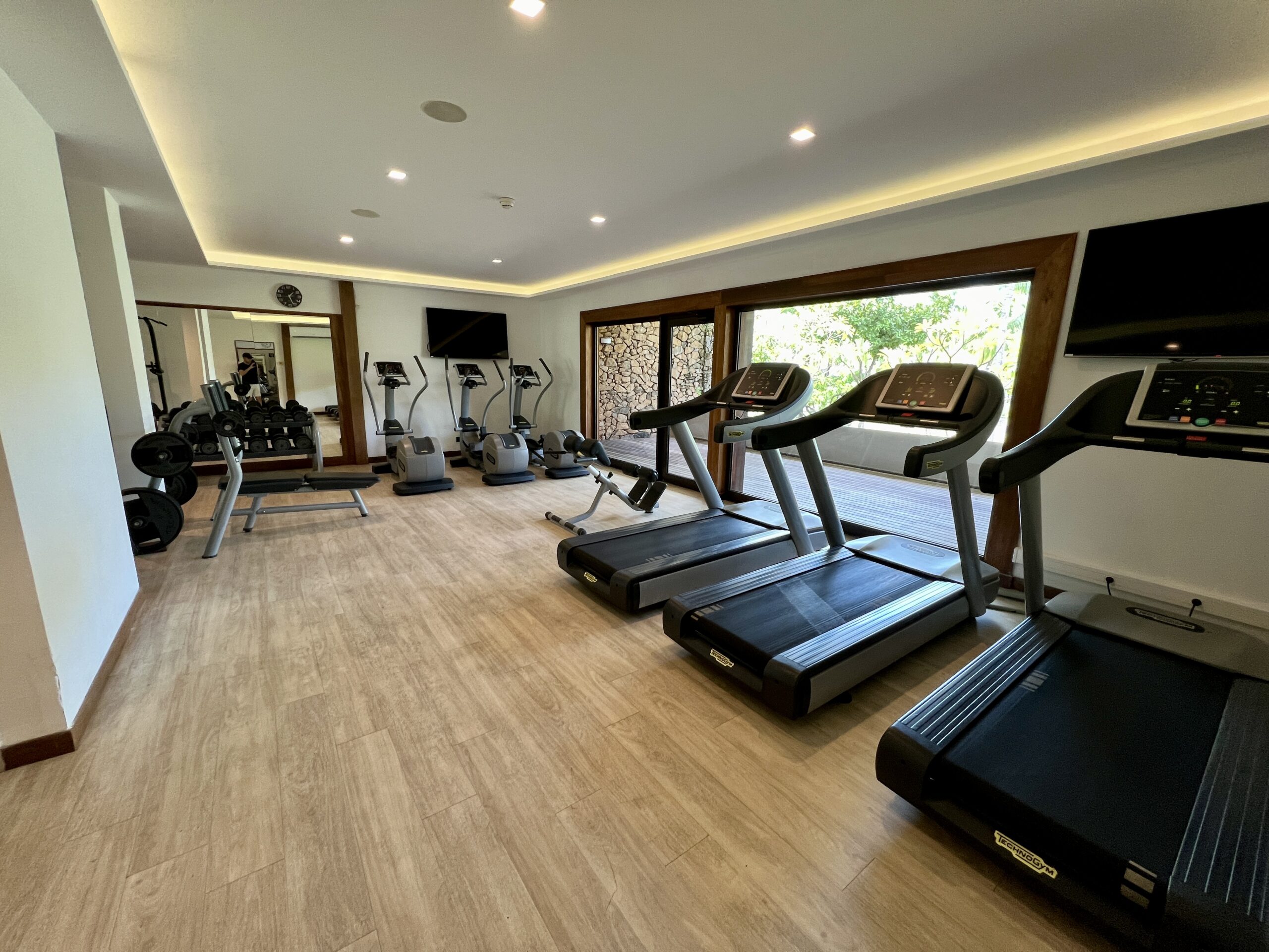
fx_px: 477
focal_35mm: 13
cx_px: 634
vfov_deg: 89.9
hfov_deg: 106.2
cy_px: 476
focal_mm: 1.57
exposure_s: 1/60
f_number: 1.8
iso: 160
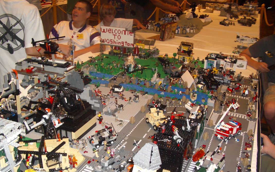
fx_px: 300
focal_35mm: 40
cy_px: 110
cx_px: 127
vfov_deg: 31.8
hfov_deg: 49.2
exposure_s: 1/60
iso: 100
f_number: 2.6
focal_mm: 5.8
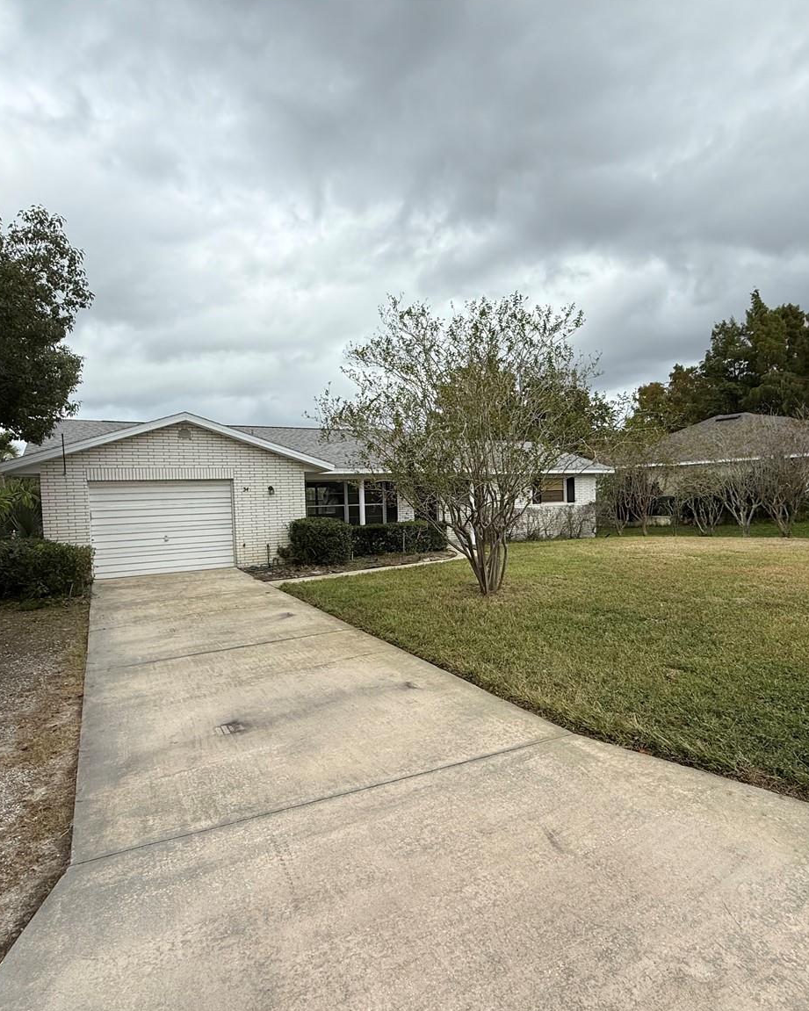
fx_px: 569
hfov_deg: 70.9
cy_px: 521
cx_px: 413
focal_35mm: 19
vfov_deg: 83.3
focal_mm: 2.22
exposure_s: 1/955
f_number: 2.2
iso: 50
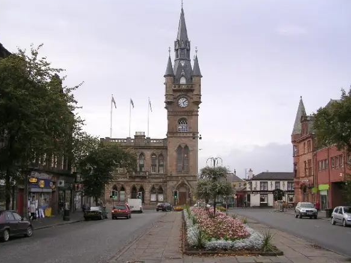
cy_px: 130
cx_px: 172
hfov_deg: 47.9
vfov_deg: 36.8
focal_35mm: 39
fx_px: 395
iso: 100
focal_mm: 5.8
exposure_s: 1/278
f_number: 2.8
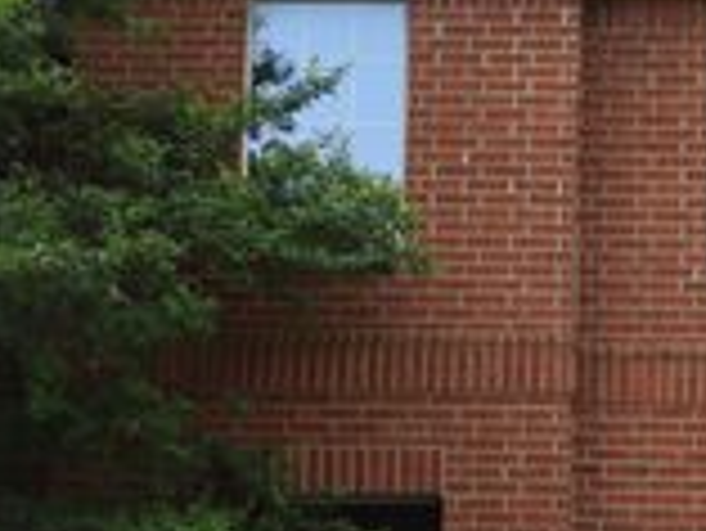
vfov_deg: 13.9
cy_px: 502
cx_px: 652
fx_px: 2143
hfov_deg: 18.4
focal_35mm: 105
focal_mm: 5.9
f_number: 3.6
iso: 100
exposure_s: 1/200
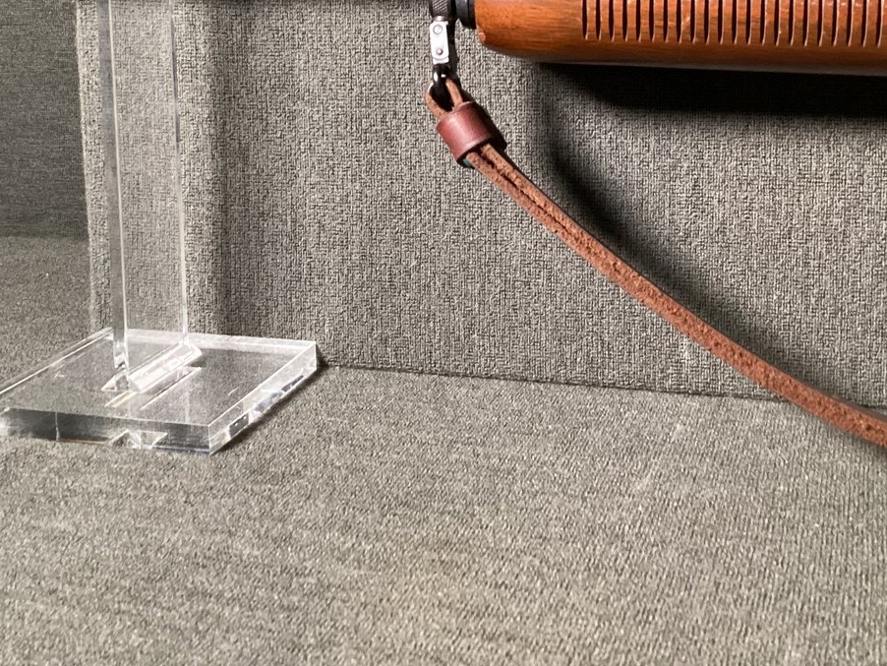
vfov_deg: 27.4
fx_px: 1333
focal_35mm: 52
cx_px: 495
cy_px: 111
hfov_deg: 36.8
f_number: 2.4
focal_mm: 3.3
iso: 400
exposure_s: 1/40
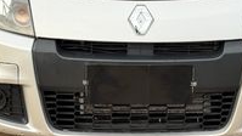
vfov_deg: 9.7
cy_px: -22
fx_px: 796
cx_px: 145
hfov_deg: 17.3
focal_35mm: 124
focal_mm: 6.76
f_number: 1.78
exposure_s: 1/477
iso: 64
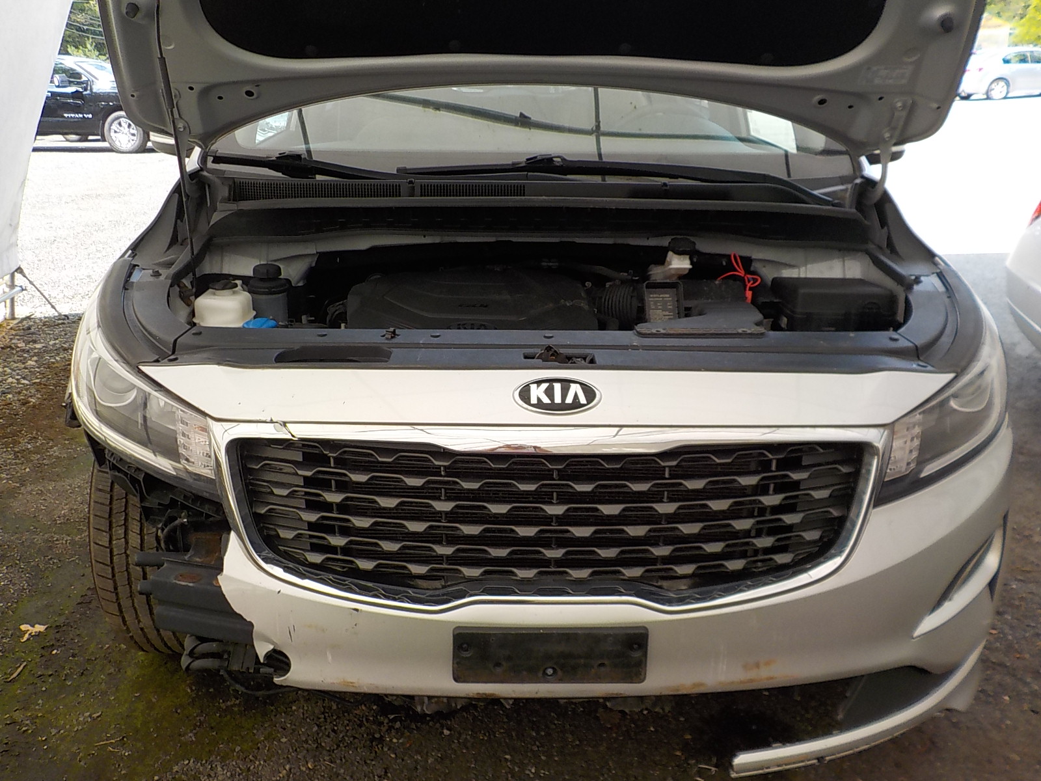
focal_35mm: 30
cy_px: 390
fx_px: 902
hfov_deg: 60.0
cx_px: 520
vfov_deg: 46.8
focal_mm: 4.1
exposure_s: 1/200
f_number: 3.3
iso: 125
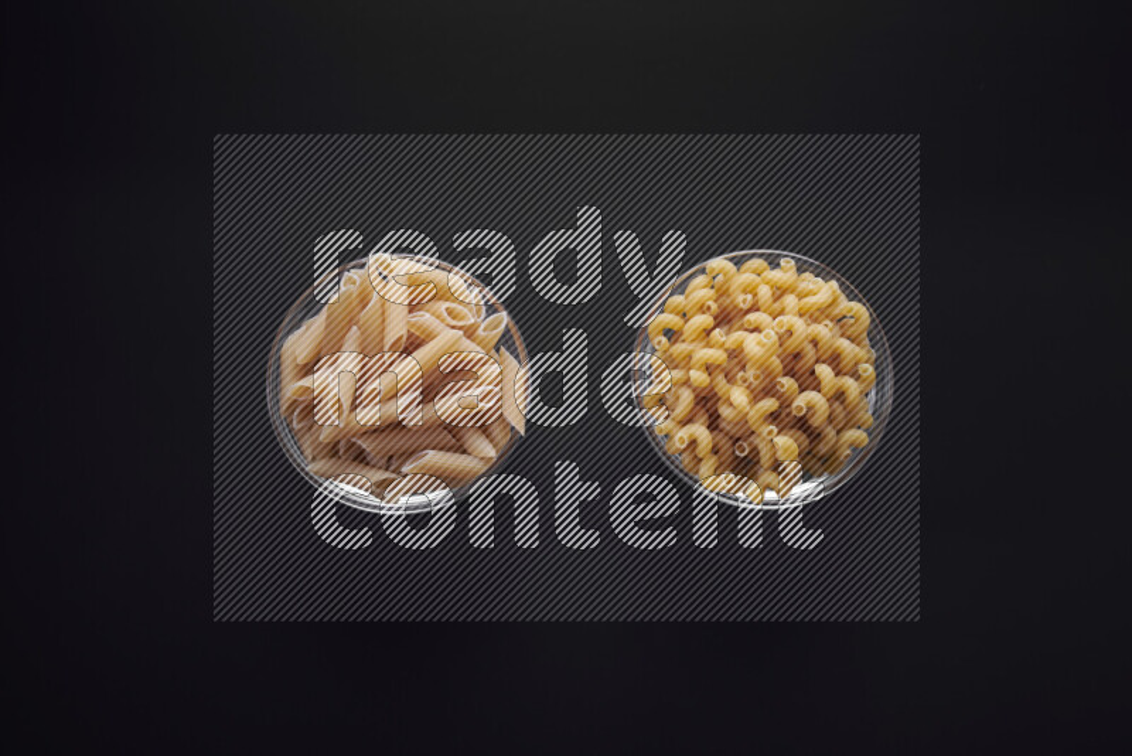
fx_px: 1573
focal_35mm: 50
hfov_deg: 39.6
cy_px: 378
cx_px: 566
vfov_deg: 27.0
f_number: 8
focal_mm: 50
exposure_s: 1/100
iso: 100
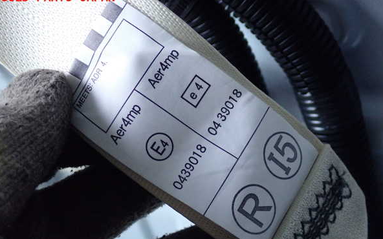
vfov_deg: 22.4
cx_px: 192
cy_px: 134
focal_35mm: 58
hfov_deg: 35.1
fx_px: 605
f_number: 3.3
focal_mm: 9.65
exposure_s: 1/125
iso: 1000
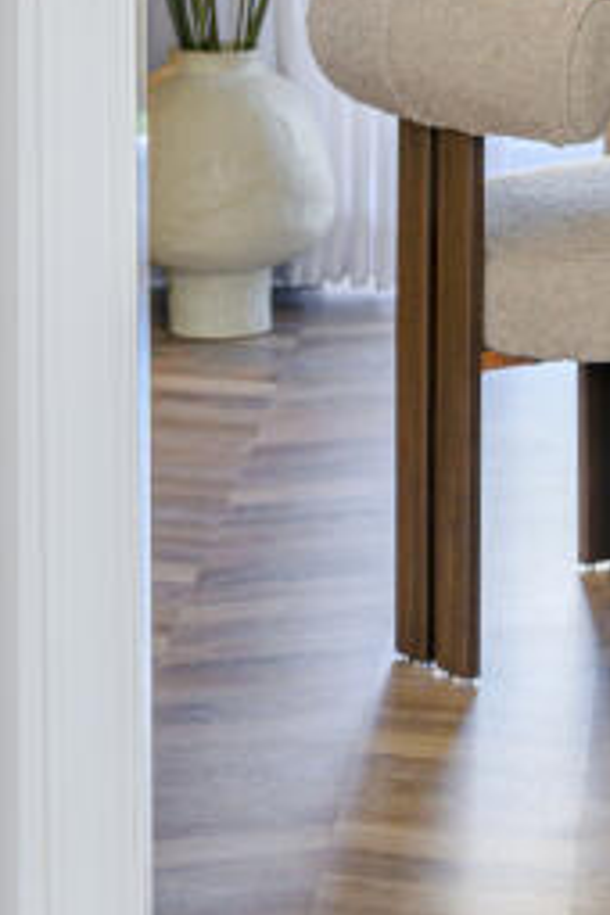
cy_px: -50
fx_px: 4702
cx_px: 669
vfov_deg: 11.0
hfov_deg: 7.4
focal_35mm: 185
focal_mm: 46
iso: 400
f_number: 5.6
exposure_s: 1/60
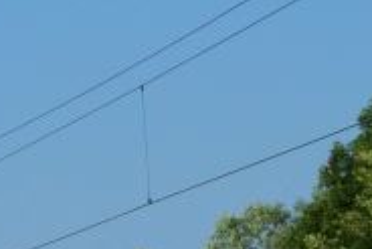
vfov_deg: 6.7
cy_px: 462
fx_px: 2068
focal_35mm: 200
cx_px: -643
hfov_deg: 8.9
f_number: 8
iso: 200
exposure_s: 1/800
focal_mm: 24
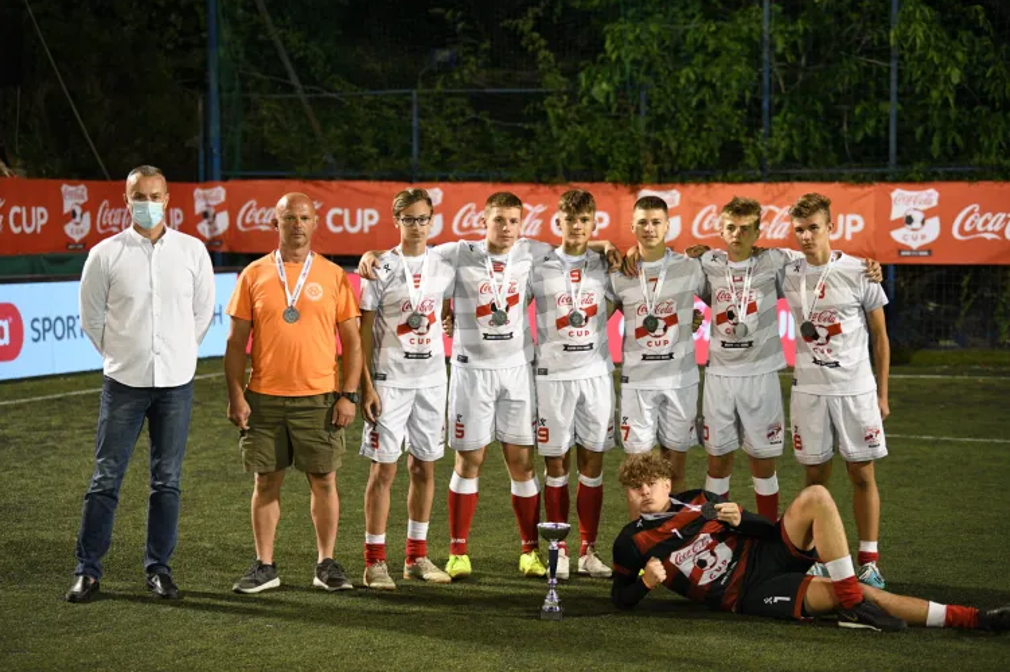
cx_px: 506
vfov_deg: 17.3
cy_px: 333
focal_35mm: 79
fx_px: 2215
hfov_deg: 25.7
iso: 4000
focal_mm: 78
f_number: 2.8
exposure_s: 1/125
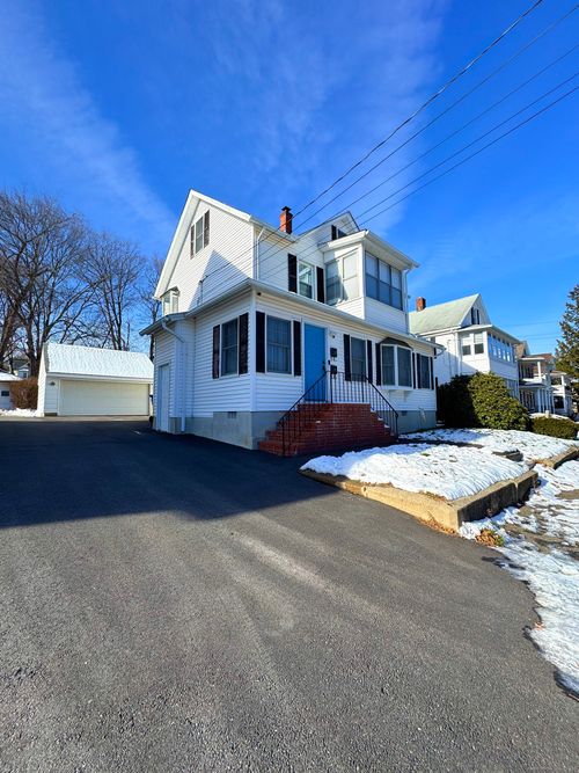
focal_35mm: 14
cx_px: 290
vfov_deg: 102.1
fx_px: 312
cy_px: 386
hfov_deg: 85.7
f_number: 2.2
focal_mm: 2.22
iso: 50
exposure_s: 1/1126
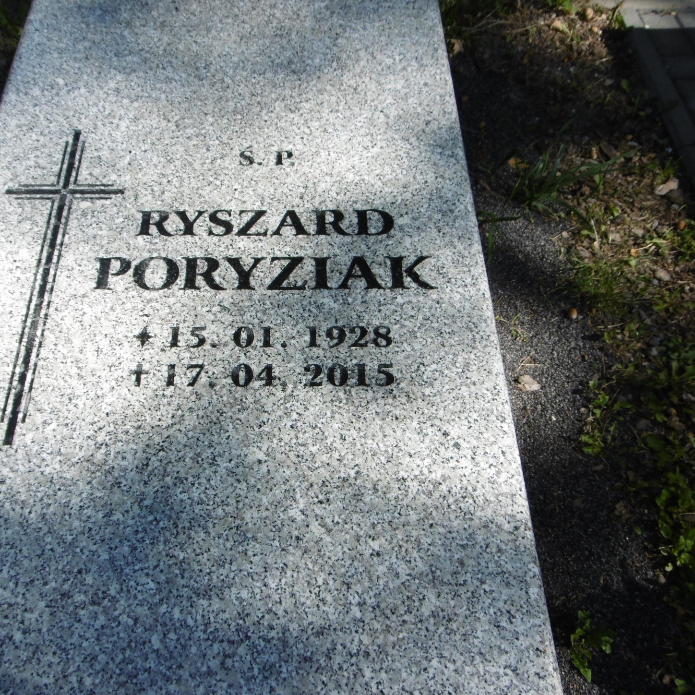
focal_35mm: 30
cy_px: 363
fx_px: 681
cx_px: 283
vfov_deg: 54.0
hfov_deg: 53.7
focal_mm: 4.3
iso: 100
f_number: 3.1
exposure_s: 1/640
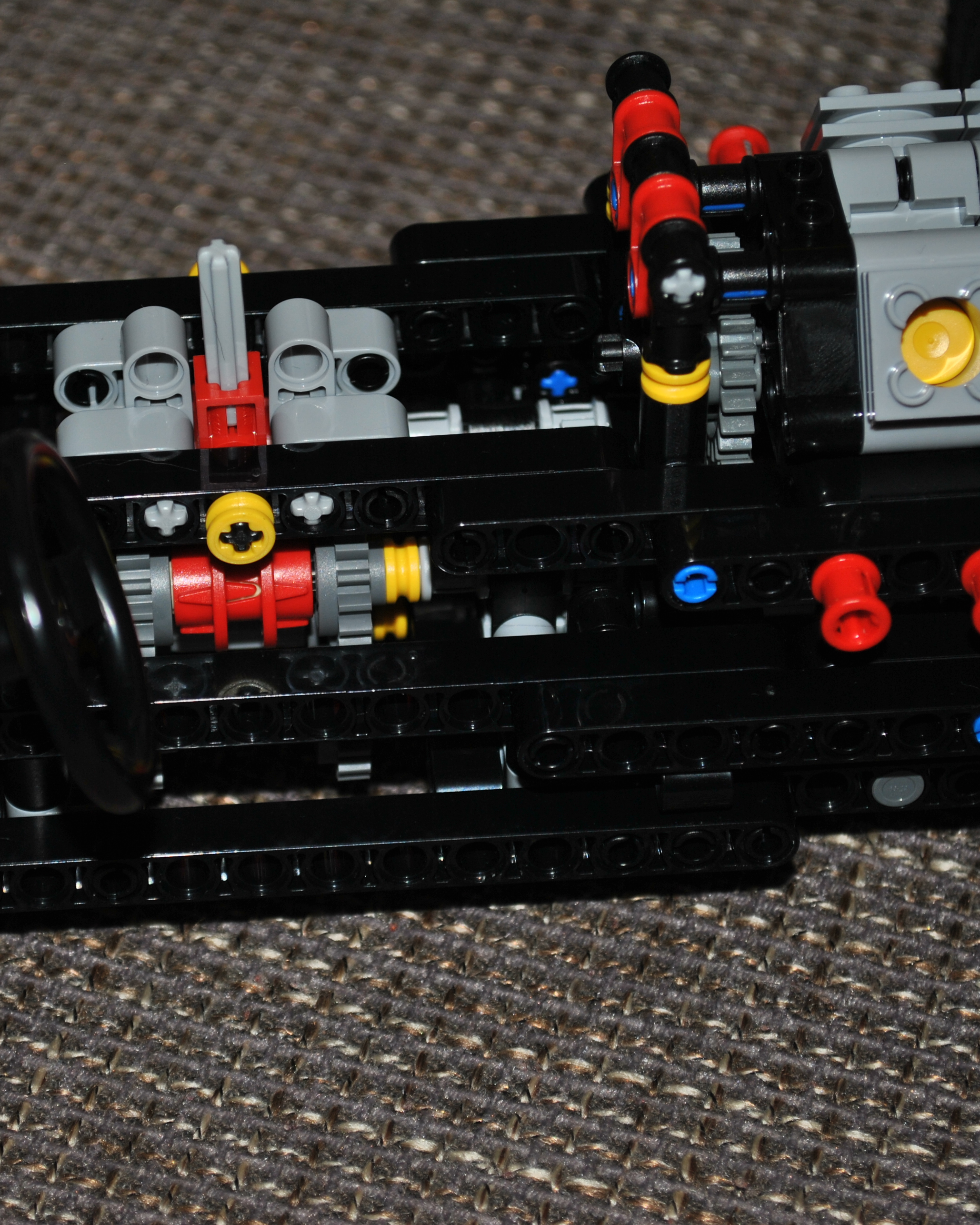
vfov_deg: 16.5
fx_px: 4231
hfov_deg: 13.2
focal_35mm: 117
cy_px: 614
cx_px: 292
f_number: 5.6
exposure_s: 1/125
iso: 100
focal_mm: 55
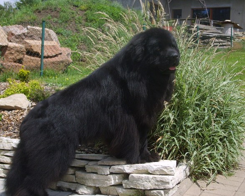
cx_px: 127
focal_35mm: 55
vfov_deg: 27.6
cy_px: 98
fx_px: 399
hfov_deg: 34.2
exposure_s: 1/750
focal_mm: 8.7
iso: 50
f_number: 3.3
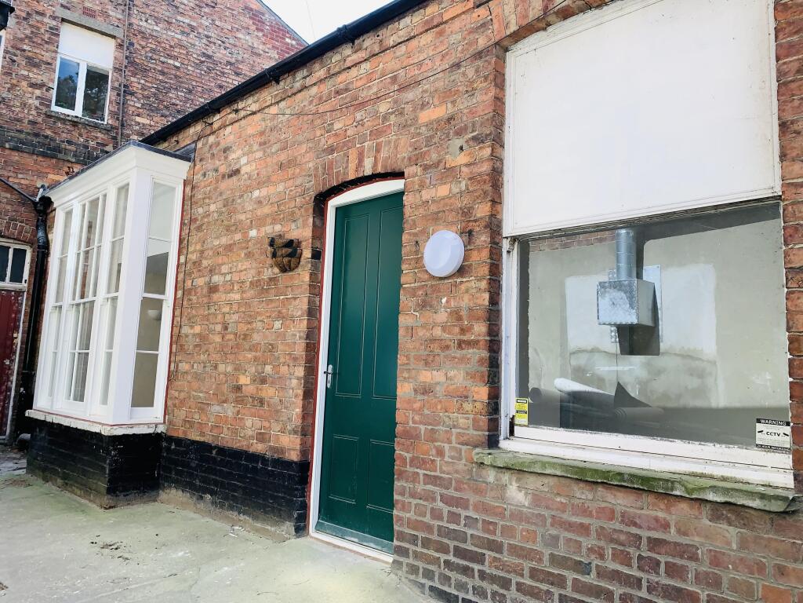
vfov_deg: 53.1
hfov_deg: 67.3
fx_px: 603
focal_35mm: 26
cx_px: 402
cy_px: 302
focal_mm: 4.25
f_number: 1.8
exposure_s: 1/446
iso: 25
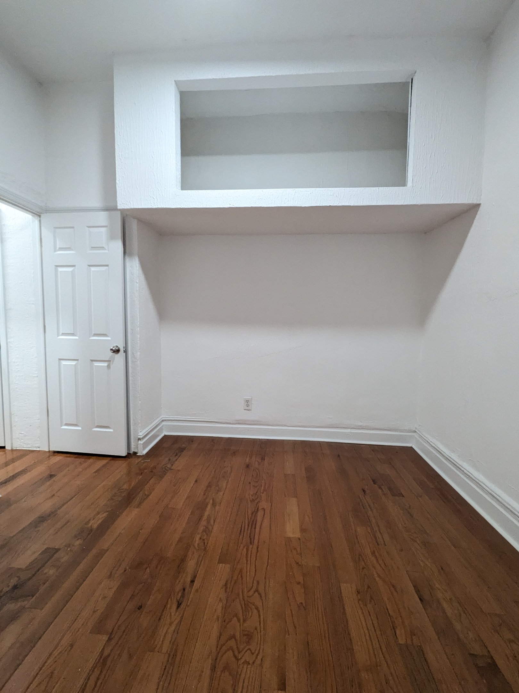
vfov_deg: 94.5
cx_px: 260
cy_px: 346
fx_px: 320
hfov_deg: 78.1
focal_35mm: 16
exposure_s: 1/47
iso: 354
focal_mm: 2.22
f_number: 2.2
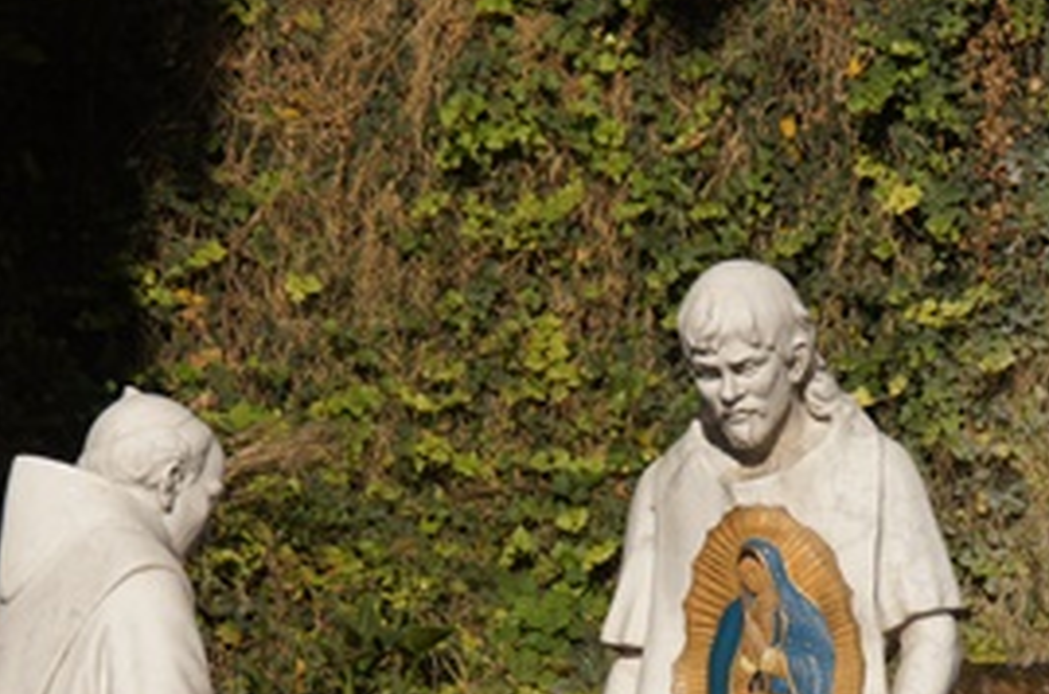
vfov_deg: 5.4
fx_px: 7300
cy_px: 651
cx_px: 764
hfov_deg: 8.2
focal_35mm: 251
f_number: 6.3
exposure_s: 1/640
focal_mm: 75
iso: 100
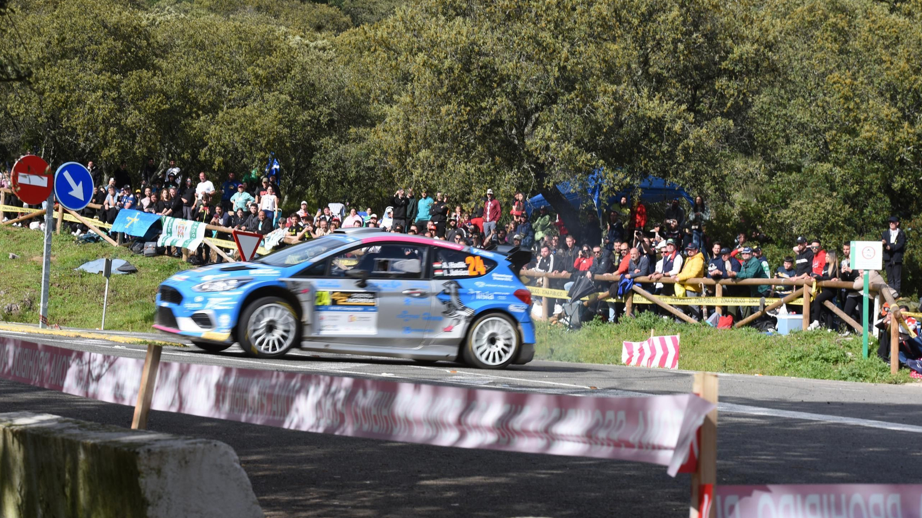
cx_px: 461
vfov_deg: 16.3
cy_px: 281
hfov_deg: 28.6
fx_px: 1809
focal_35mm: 74
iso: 140
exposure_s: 1/100
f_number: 13
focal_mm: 70
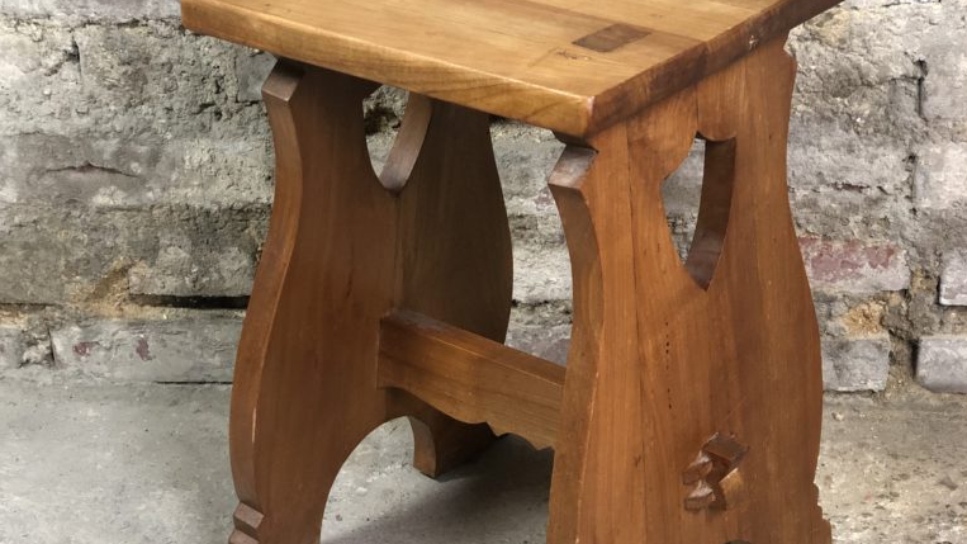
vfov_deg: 15.9
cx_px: 485
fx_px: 1949
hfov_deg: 27.9
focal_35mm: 76
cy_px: 320
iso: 125
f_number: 2.4
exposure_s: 1/25
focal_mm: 6
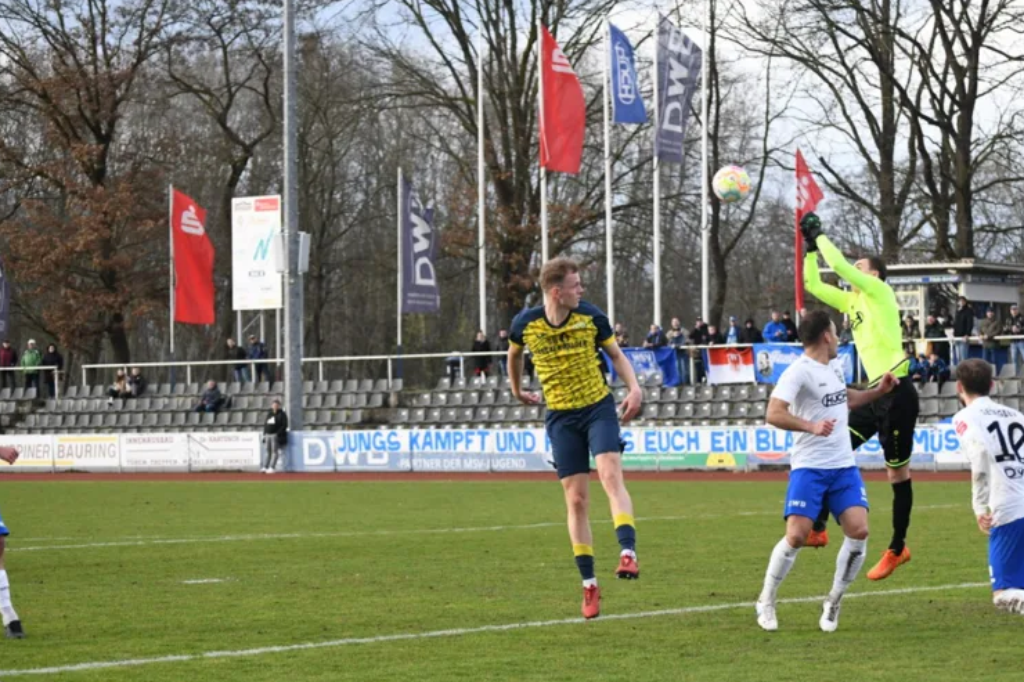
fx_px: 3384
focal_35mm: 119
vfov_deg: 11.5
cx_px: 652
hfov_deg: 17.2
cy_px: 378
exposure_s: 1/3200
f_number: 4.5
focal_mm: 86
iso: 2200
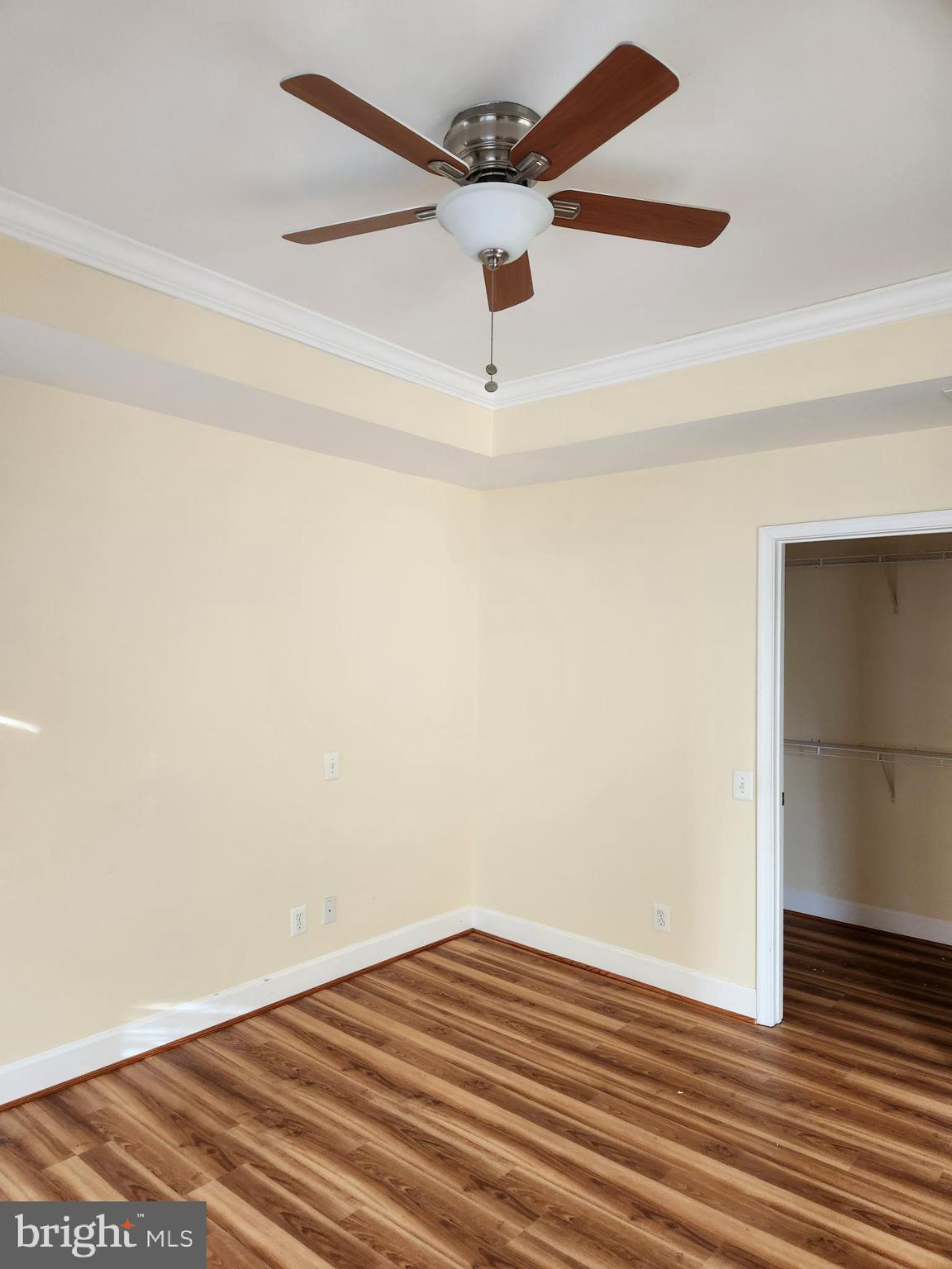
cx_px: 476
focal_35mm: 23
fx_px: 843
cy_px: 634
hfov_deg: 58.9
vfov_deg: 73.9
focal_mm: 5.4
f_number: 1.8
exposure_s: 1/120
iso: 160
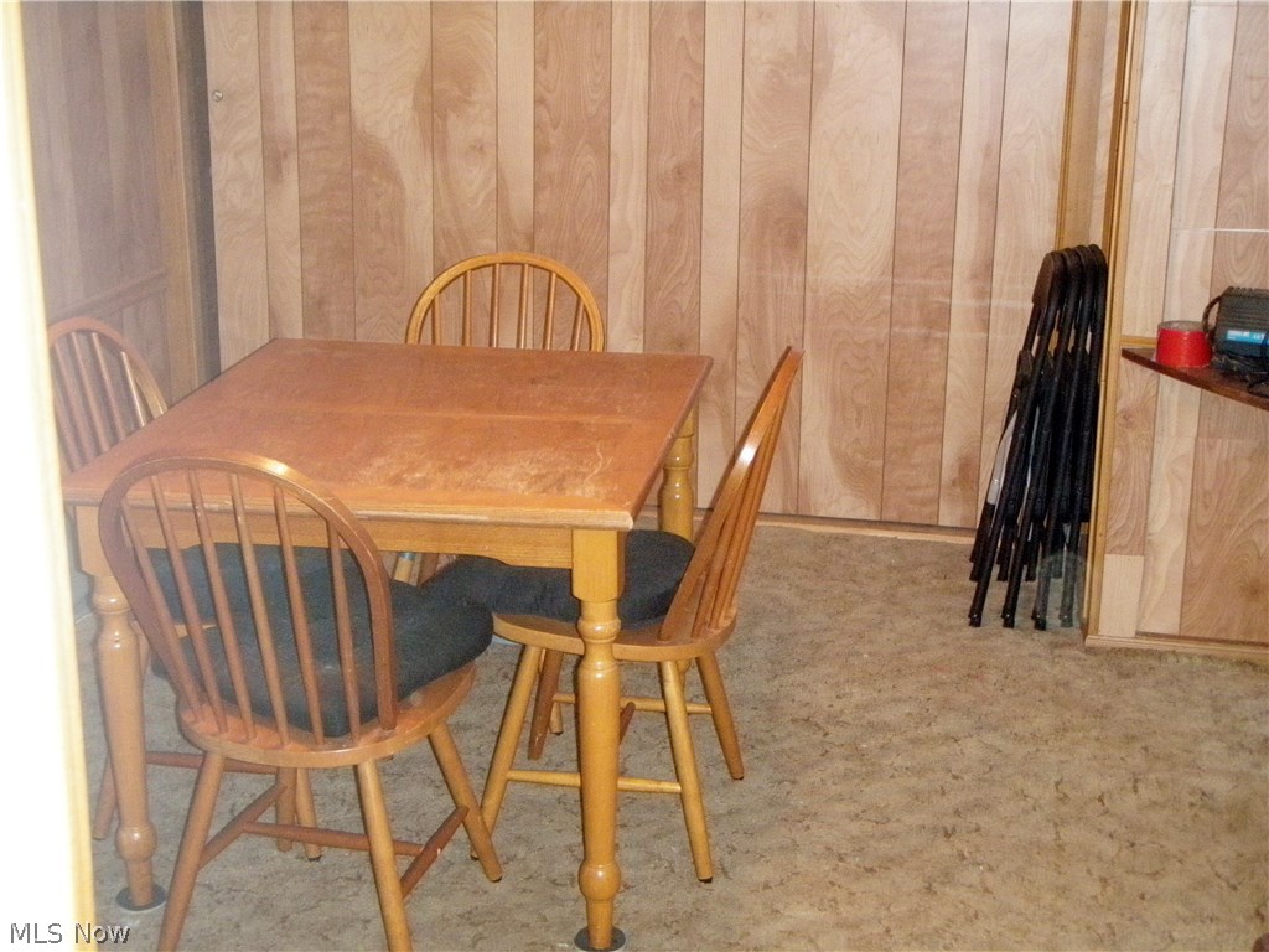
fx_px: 1870
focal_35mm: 51
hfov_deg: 37.5
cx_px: 634
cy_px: 476
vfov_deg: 28.6
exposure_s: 1/40
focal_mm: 9.13
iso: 800
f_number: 4
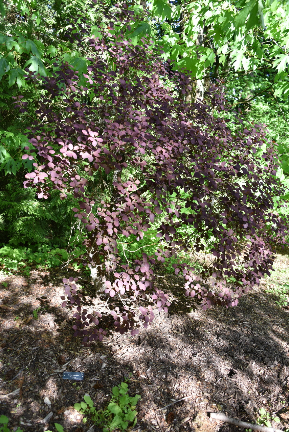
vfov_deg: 58.7
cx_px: 144
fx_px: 385
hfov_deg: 41.1
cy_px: 216
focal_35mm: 32
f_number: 5
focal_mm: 32
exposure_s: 1/60
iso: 100
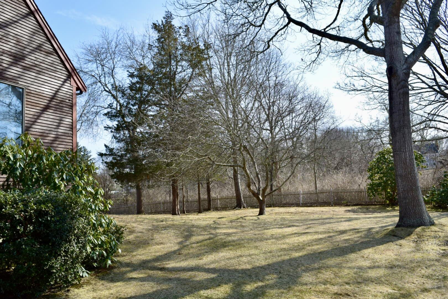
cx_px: 224
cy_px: 150
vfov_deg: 47.9
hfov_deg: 67.4
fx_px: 336
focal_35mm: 27
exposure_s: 1/500
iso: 320
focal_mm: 18
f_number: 11
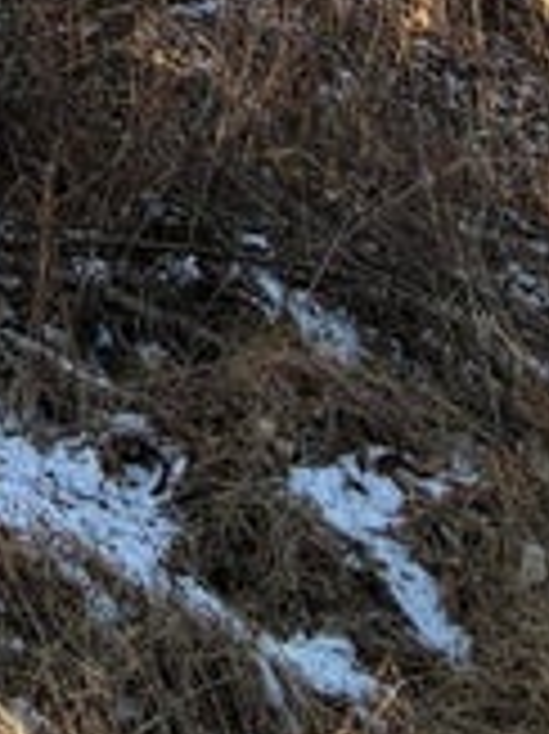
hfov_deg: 22.7
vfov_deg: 22.7
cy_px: -540
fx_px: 1165
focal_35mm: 55
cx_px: -220
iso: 50
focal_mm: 2.22
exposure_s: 1/398
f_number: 2.2
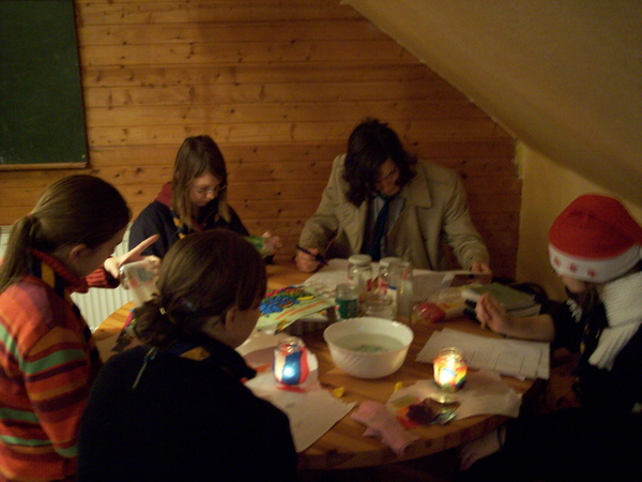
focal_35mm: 39
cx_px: 321
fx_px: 723
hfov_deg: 47.9
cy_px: 241
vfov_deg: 36.8
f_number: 2.8
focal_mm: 8
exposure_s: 1/8
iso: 400
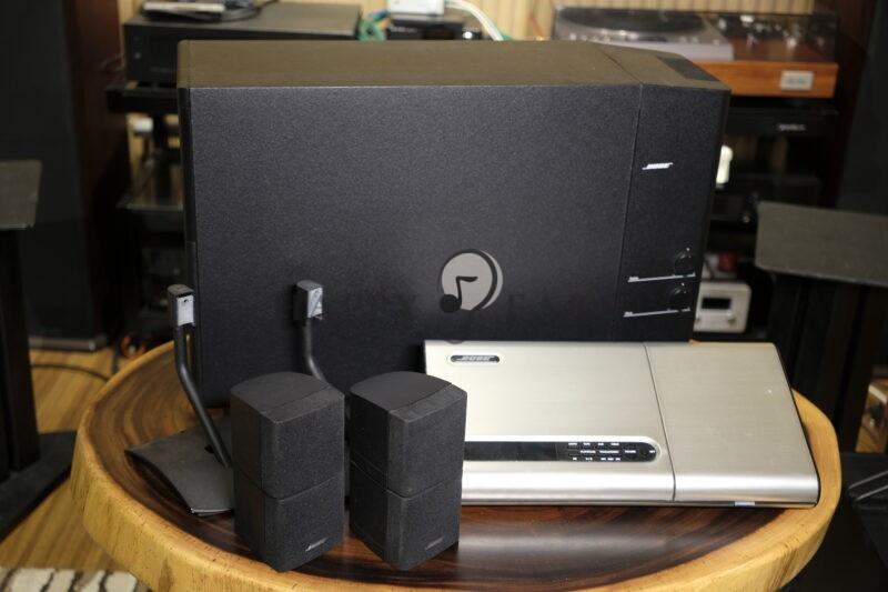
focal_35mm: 45
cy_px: 296
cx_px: 444
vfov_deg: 29.9
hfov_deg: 43.6
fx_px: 1110
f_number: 2.8
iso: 200
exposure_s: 1/15
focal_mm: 29.9
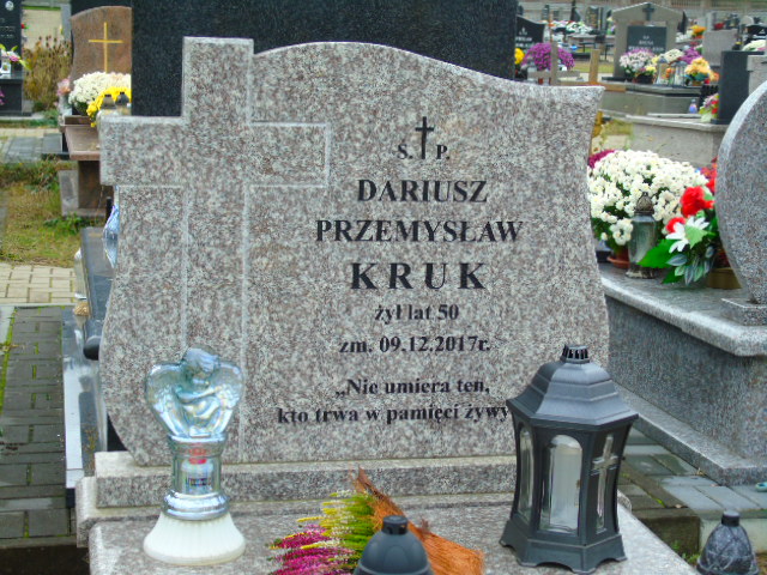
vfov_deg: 23.7
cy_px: 288
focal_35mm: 62
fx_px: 1374
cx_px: 384
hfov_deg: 31.2
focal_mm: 11
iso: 80
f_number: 4.5
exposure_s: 1/40
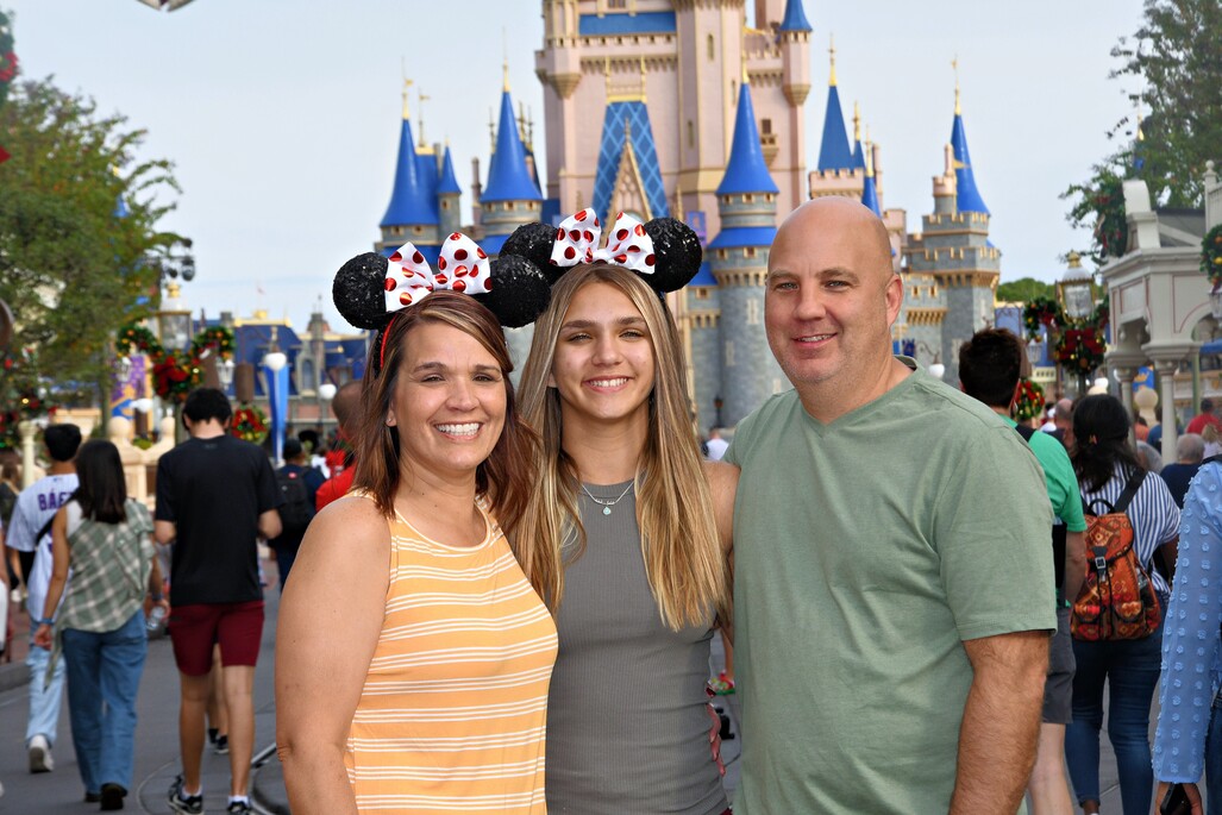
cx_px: 611
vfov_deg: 11.4
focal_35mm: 120
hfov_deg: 17.1
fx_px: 4074
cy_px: 408
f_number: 10
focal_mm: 80
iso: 400
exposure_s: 1/250
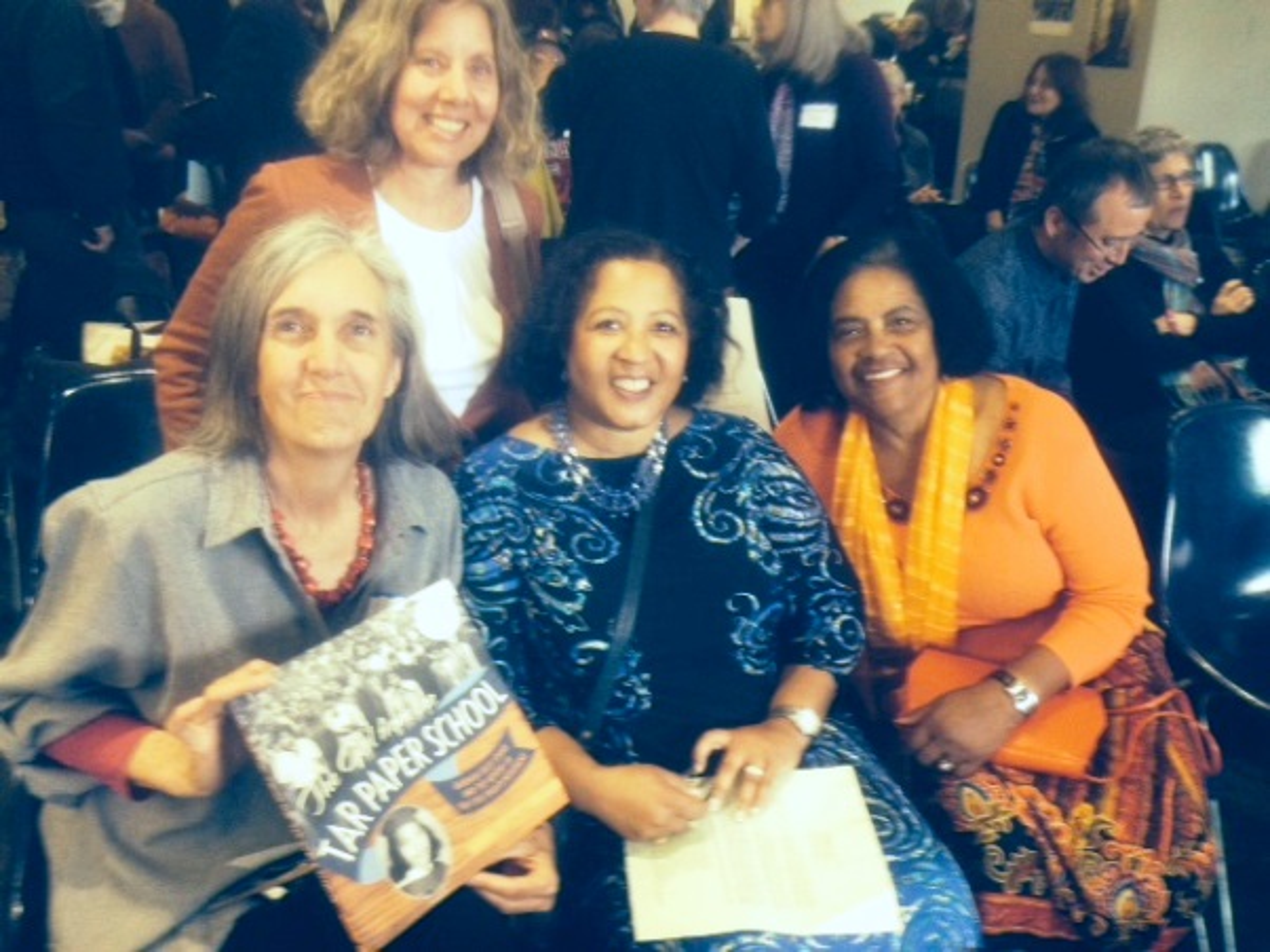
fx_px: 1210
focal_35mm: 33
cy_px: 476
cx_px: 635
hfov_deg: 55.4
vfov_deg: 42.9
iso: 250
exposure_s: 1/20
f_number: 2.4
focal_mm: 4.12
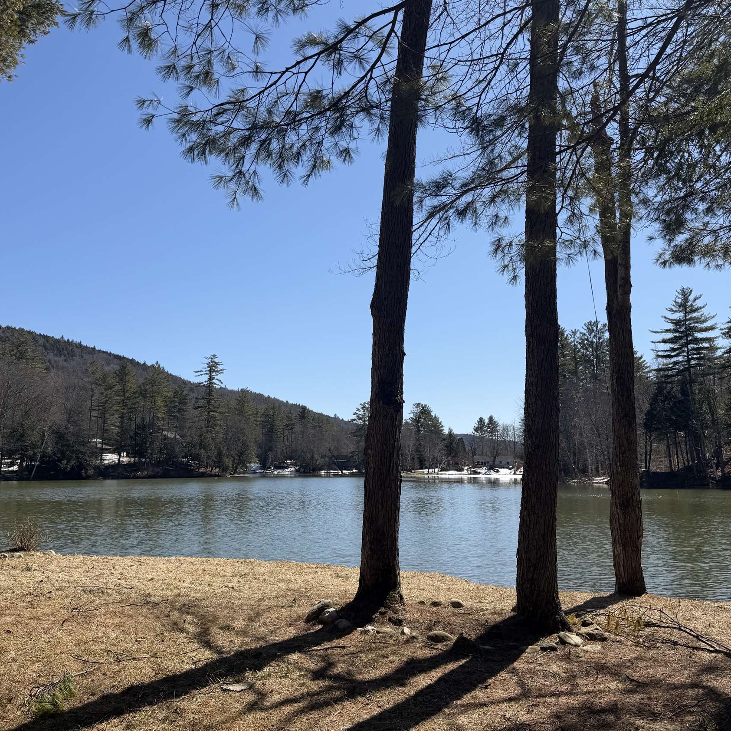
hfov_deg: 55.6
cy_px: 380
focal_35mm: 29
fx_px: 693
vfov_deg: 55.6
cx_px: 357
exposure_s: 1/6173
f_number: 1.78
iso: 80
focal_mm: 6.76
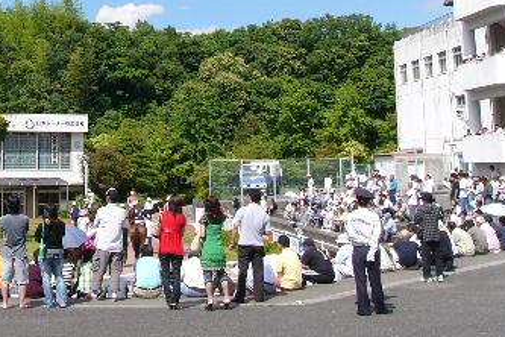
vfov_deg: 18.3
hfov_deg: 27.0
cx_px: 39
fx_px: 1010
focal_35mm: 72
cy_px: -15
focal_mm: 6
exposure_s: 1/400
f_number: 4
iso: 50
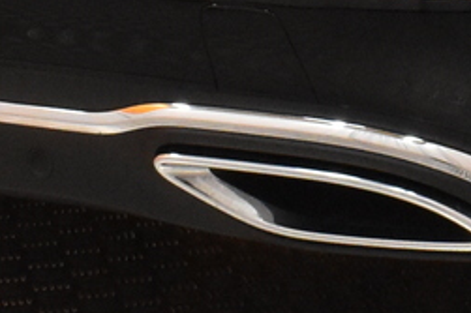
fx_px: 3167
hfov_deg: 8.4
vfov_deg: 5.5
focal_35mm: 242
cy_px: -452
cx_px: 541
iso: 3200
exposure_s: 1/100
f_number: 10
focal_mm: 25
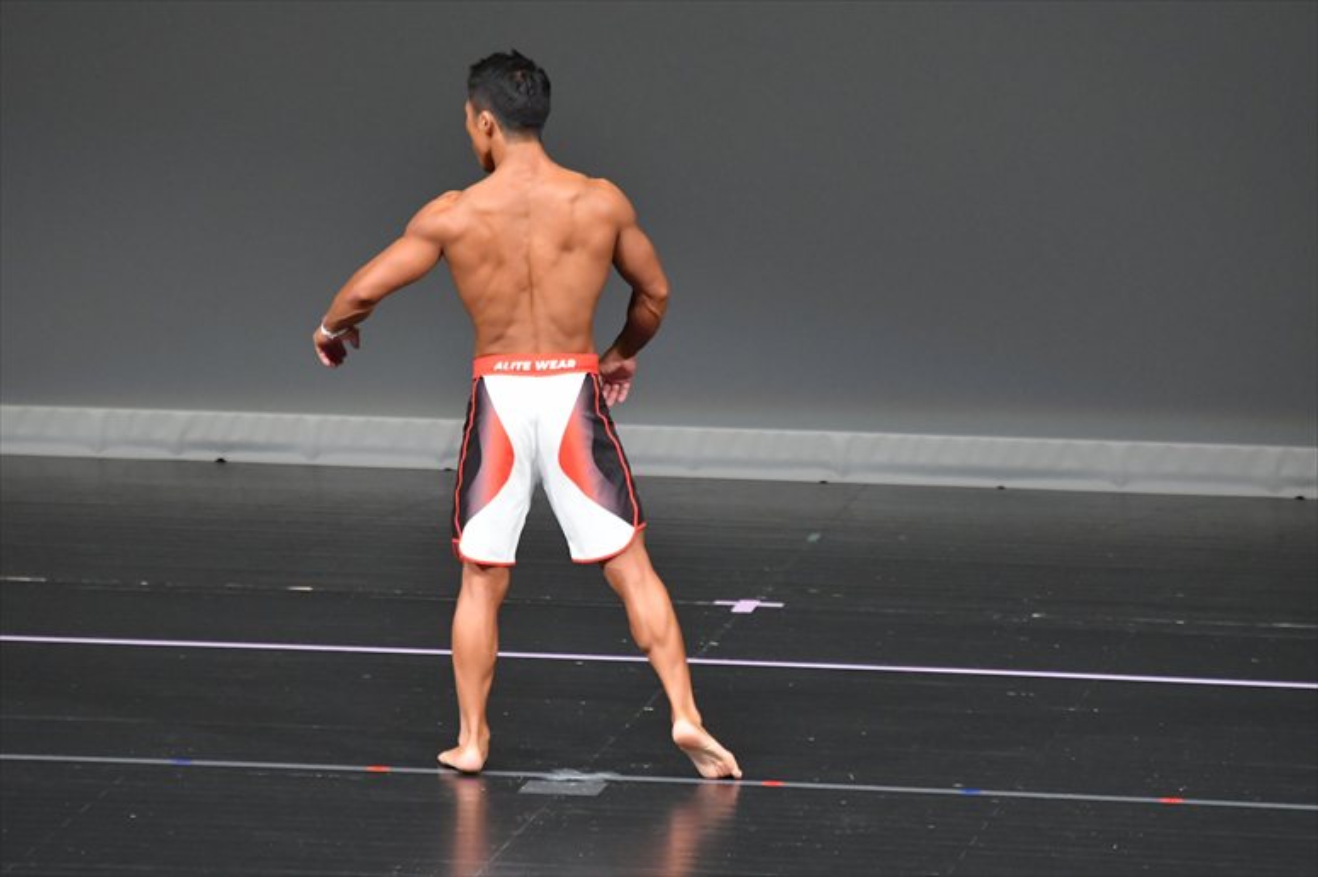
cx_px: 659
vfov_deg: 3.7
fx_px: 13723
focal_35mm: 375
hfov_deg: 5.5
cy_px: 438
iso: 5000
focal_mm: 250
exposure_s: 1/400
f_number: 5.6
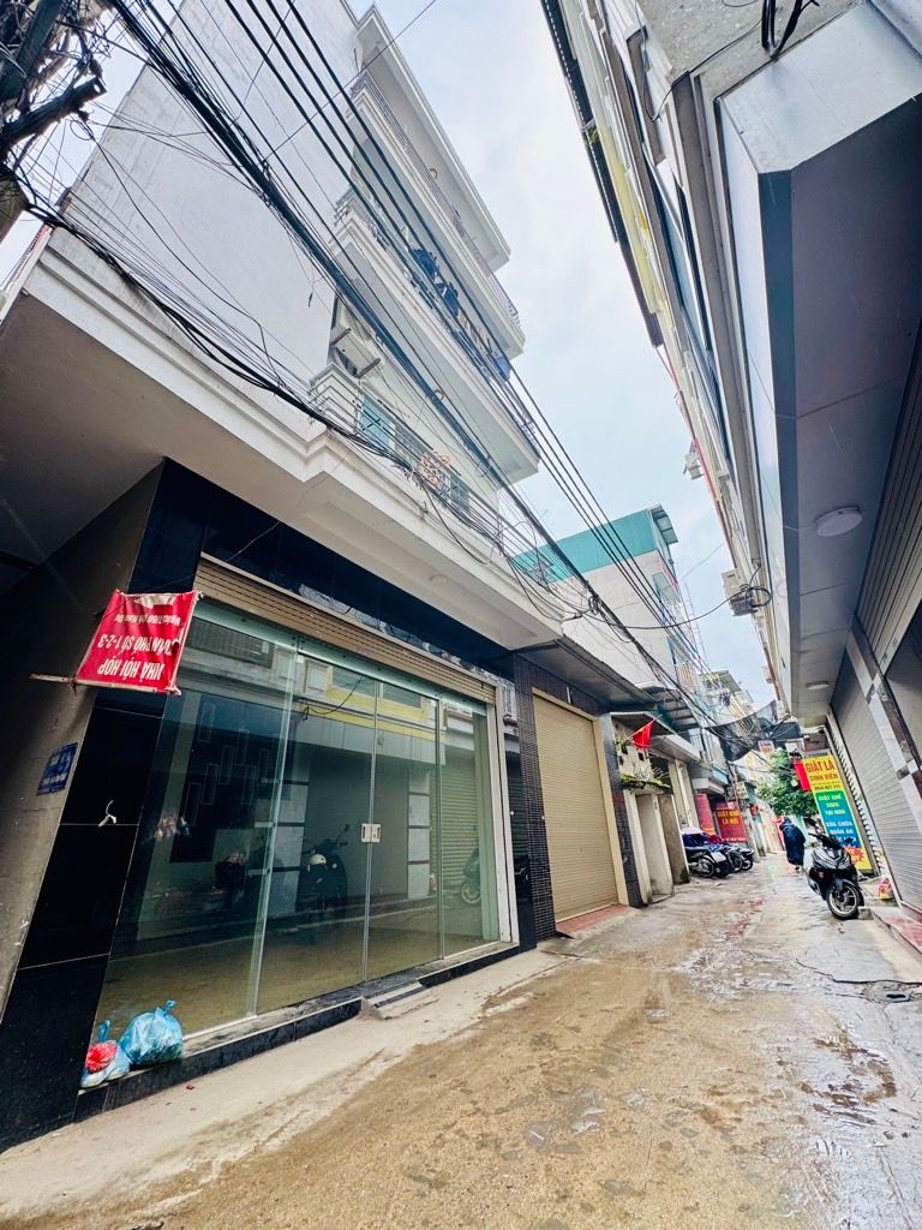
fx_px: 497
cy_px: 615
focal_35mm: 14
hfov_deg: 85.7
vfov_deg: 102.1
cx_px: 461
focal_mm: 2.22
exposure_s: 1/99
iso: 40
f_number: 2.2
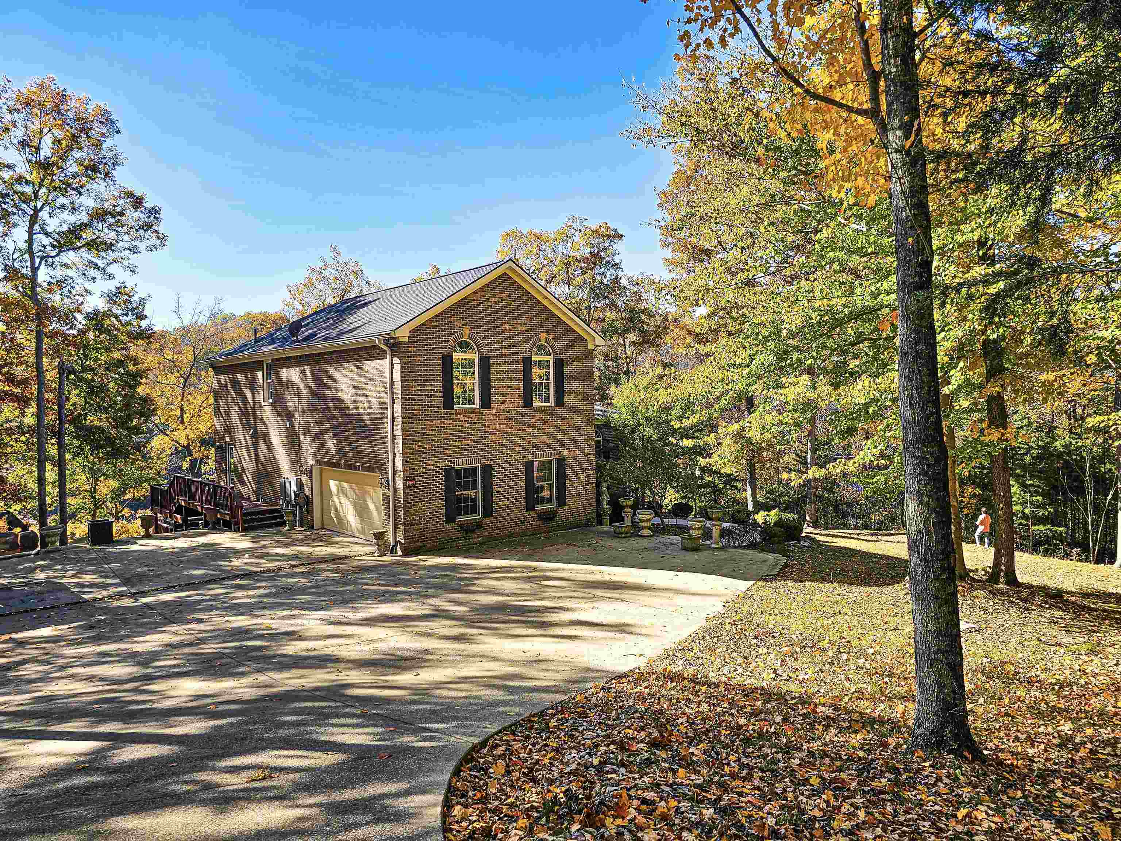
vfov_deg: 58.9
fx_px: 745
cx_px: 560
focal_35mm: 23
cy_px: 420
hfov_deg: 73.9
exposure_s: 1/400
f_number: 1.7
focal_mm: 6.3
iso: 10
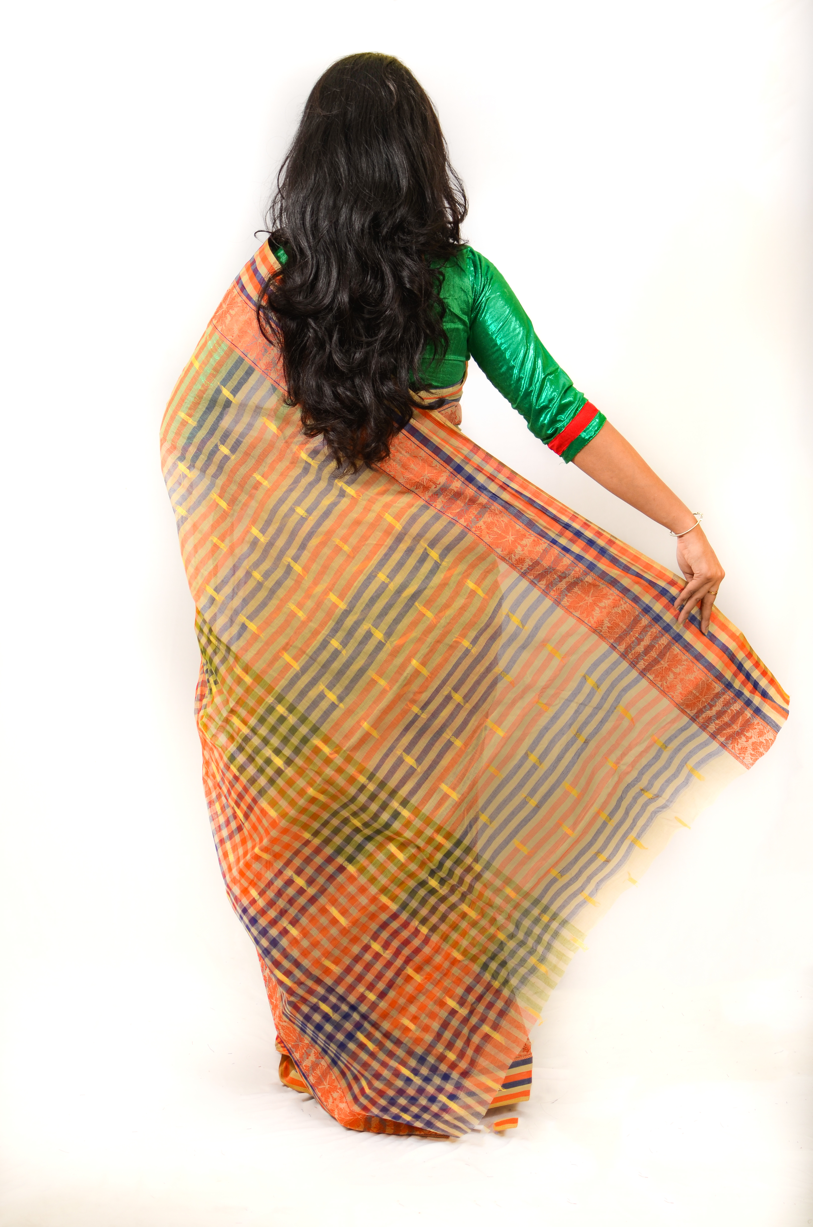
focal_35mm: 52
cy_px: 614
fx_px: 1786
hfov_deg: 25.6
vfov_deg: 37.9
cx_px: 406
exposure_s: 1/250
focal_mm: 35
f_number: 1.8
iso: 100
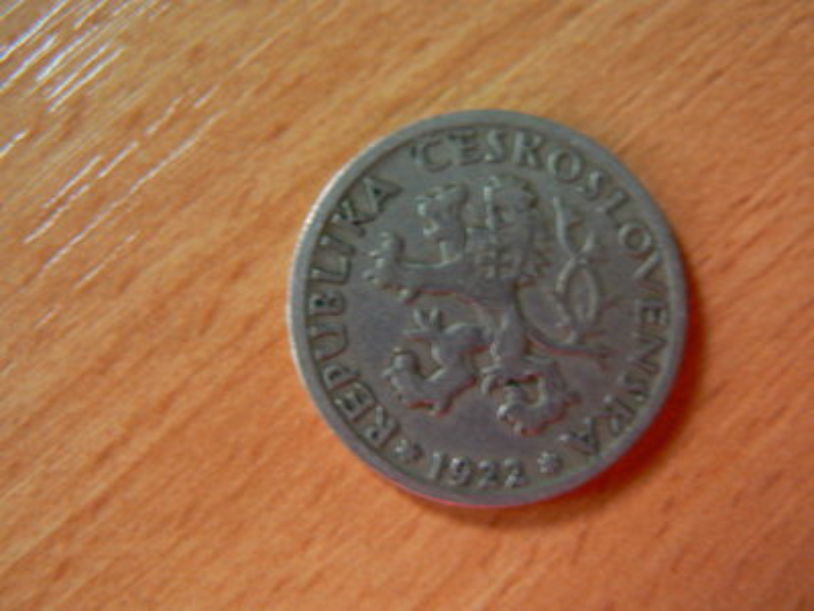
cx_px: 407
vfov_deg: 39.7
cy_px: 306
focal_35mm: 36
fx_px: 847
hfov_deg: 51.4
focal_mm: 6
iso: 200
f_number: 2.8
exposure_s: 1/8
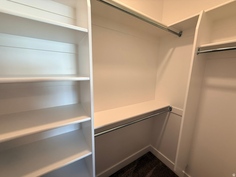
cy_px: 88
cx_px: 118
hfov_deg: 102.1
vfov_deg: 85.7
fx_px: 95
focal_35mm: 14
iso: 125
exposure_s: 1/120
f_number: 2.2
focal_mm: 2.22
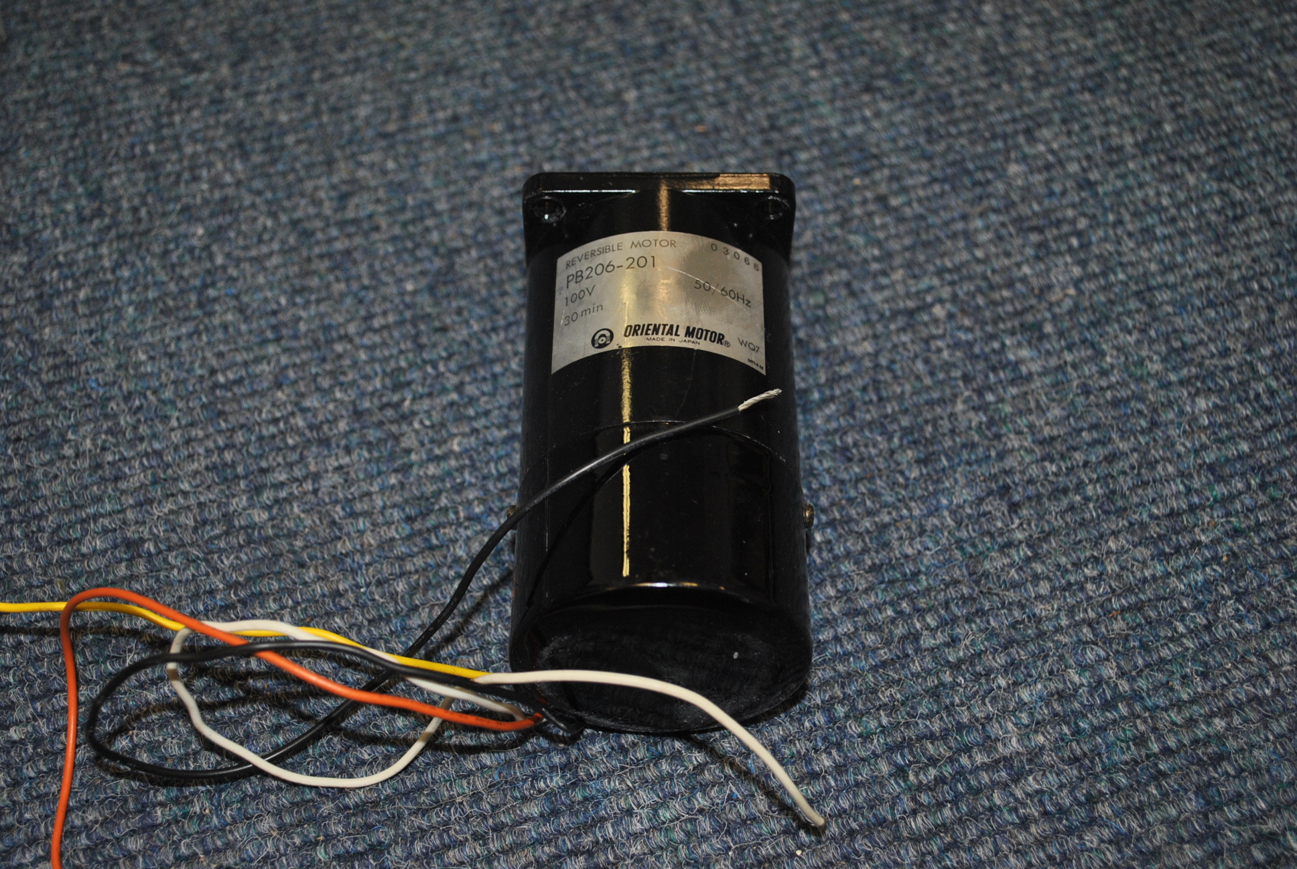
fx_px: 1731
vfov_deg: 28.2
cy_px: 434
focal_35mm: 48
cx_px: 648
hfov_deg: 41.1
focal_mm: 32
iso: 200
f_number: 4.8
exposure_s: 1/60
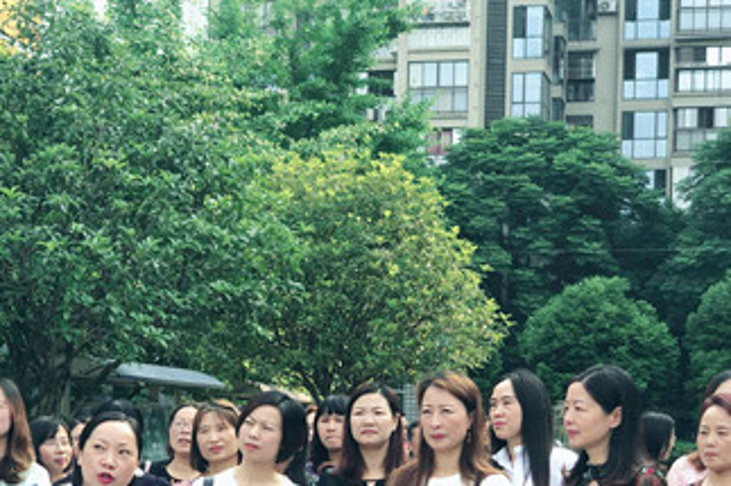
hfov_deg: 22.1
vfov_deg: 14.7
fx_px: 1867
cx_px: 326
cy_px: 457
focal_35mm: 92
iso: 16
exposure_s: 1/120
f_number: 2.4
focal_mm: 6
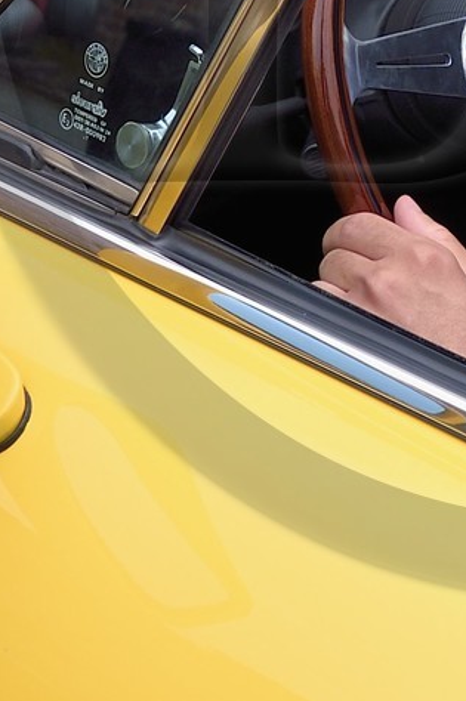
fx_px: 2666
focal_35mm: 137
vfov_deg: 14.6
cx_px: 602
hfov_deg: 9.8
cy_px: -90
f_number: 8
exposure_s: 1/100
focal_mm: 27
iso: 200
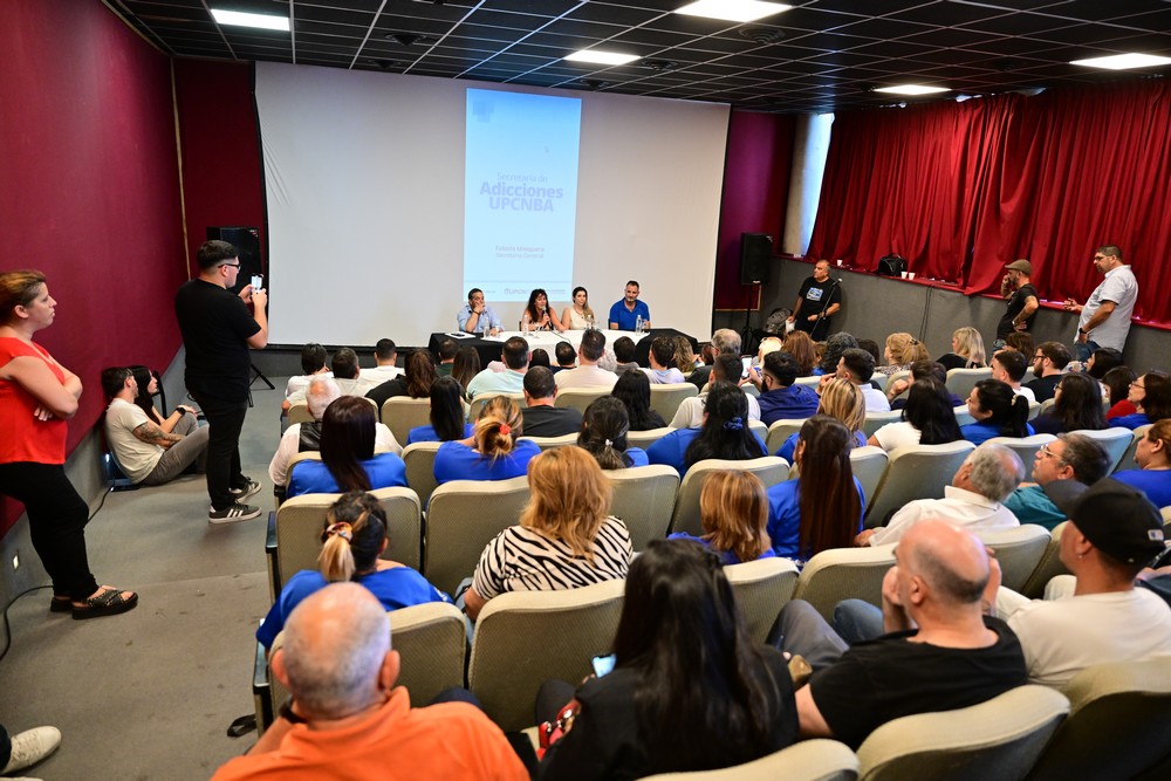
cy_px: 390
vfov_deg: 53.1
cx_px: 586
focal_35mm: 24
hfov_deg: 73.7
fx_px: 781
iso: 2200
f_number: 2.8
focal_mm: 24
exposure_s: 1/200
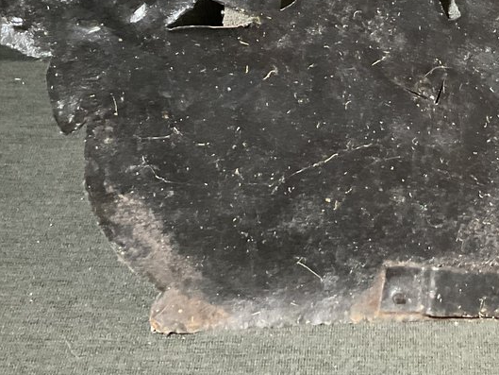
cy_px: -157
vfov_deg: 16.5
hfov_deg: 22.6
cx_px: 499
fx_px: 1197
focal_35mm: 83
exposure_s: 1/33
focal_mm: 3
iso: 250
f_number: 1.8
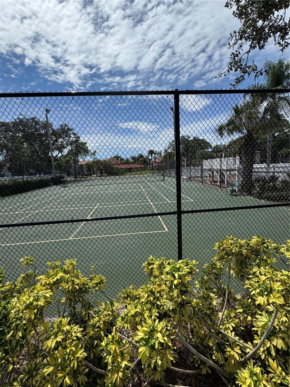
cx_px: 145
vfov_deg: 102.1
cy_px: 194
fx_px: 156
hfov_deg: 85.7
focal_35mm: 14
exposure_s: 1/2770
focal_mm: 2.22
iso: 50
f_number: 2.2
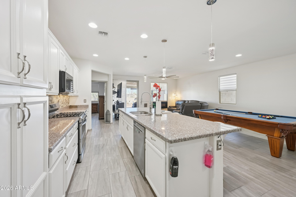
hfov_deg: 104.3
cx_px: 148
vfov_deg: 81.2
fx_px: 115
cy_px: 98
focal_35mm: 14
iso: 500
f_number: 8
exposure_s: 1/40
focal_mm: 14
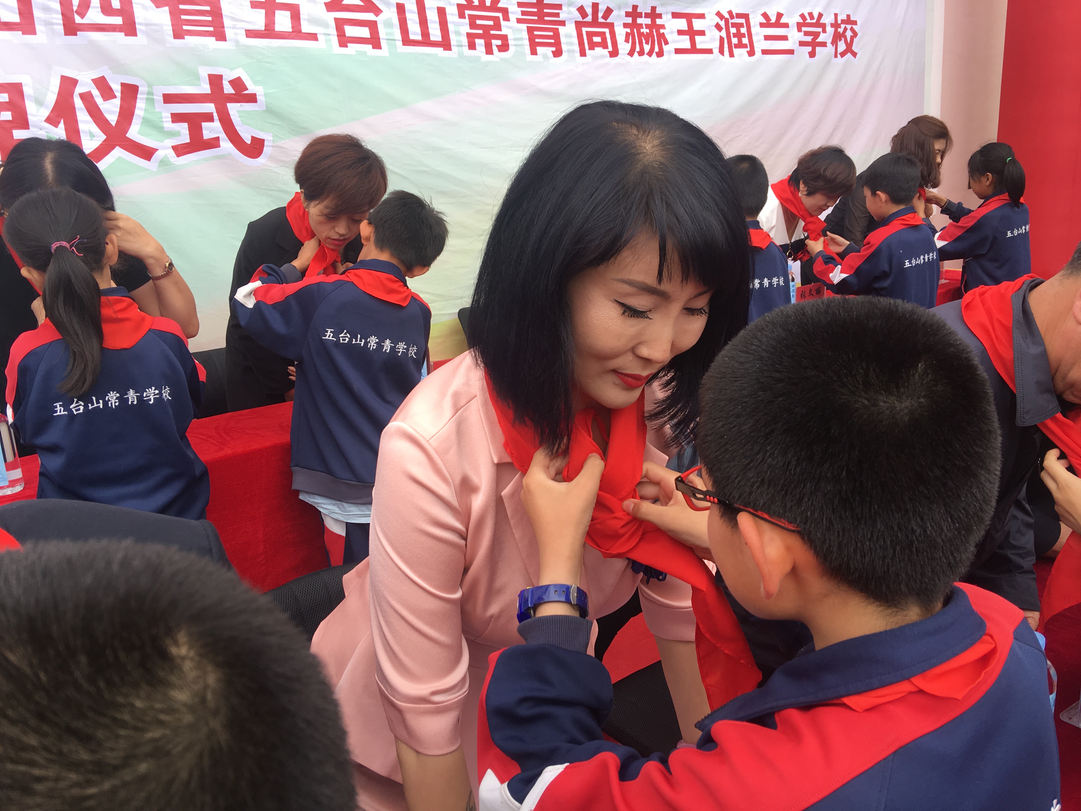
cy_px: 406
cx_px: 540
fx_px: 906
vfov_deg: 48.2
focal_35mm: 29
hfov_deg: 61.7
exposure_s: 1/342
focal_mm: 4.15
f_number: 2.2
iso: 25
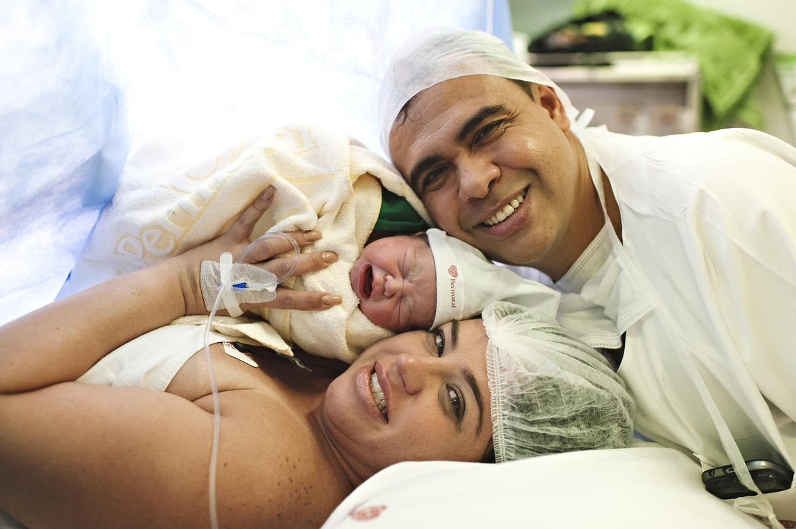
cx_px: 398
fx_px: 773
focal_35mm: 35
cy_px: 264
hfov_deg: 54.5
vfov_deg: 37.8
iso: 1600
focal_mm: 35
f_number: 2.2
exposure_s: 1/125
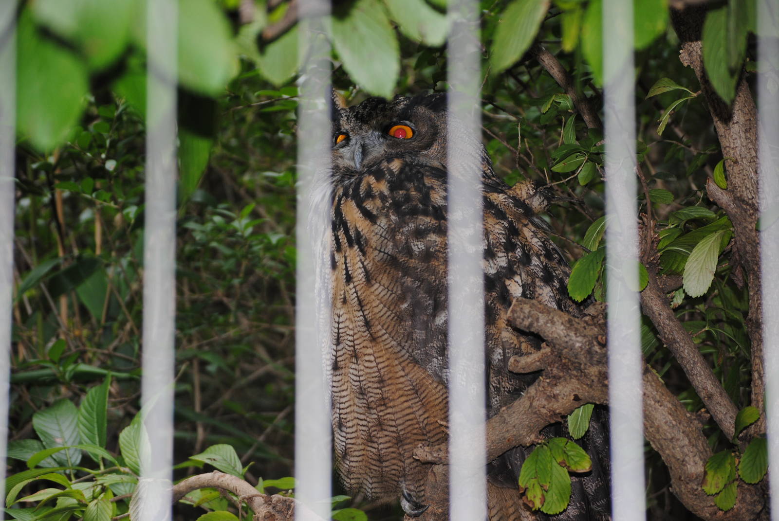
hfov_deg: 18.9
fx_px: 2340
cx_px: 390
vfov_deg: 12.7
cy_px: 260
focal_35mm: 108
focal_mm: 72
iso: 200
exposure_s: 1/60
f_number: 4.2
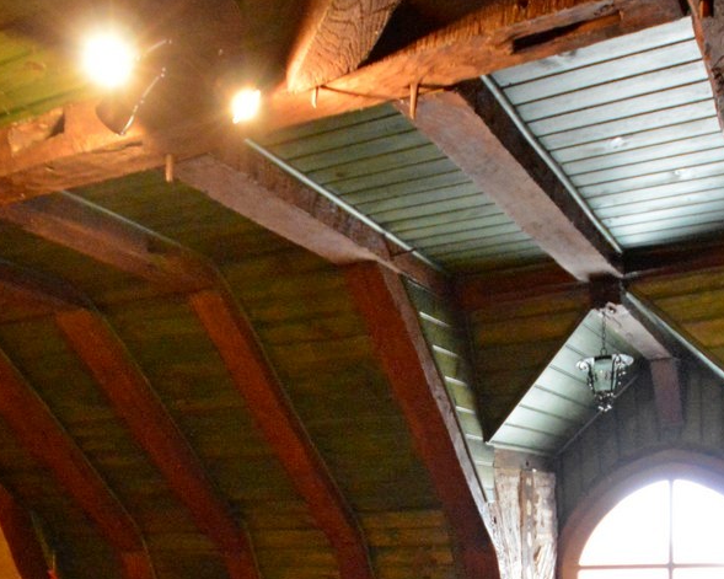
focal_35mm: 43
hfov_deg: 42.8
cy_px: 653
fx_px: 921
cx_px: 323
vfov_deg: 30.7
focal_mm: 10
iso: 3200
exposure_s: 1/40
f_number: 3.5
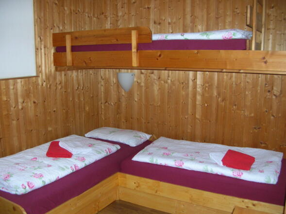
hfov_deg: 52.7
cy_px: 107
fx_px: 289
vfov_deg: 40.6
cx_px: 143
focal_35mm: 35
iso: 125
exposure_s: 1/60.1
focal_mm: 5.8
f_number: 2.8
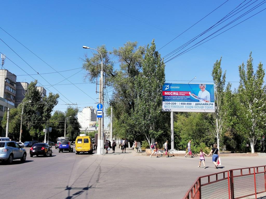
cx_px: 133
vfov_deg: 40.7
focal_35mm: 35
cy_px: 100
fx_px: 269
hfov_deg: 52.6
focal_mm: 3.95
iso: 50
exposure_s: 1/1067
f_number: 1.8
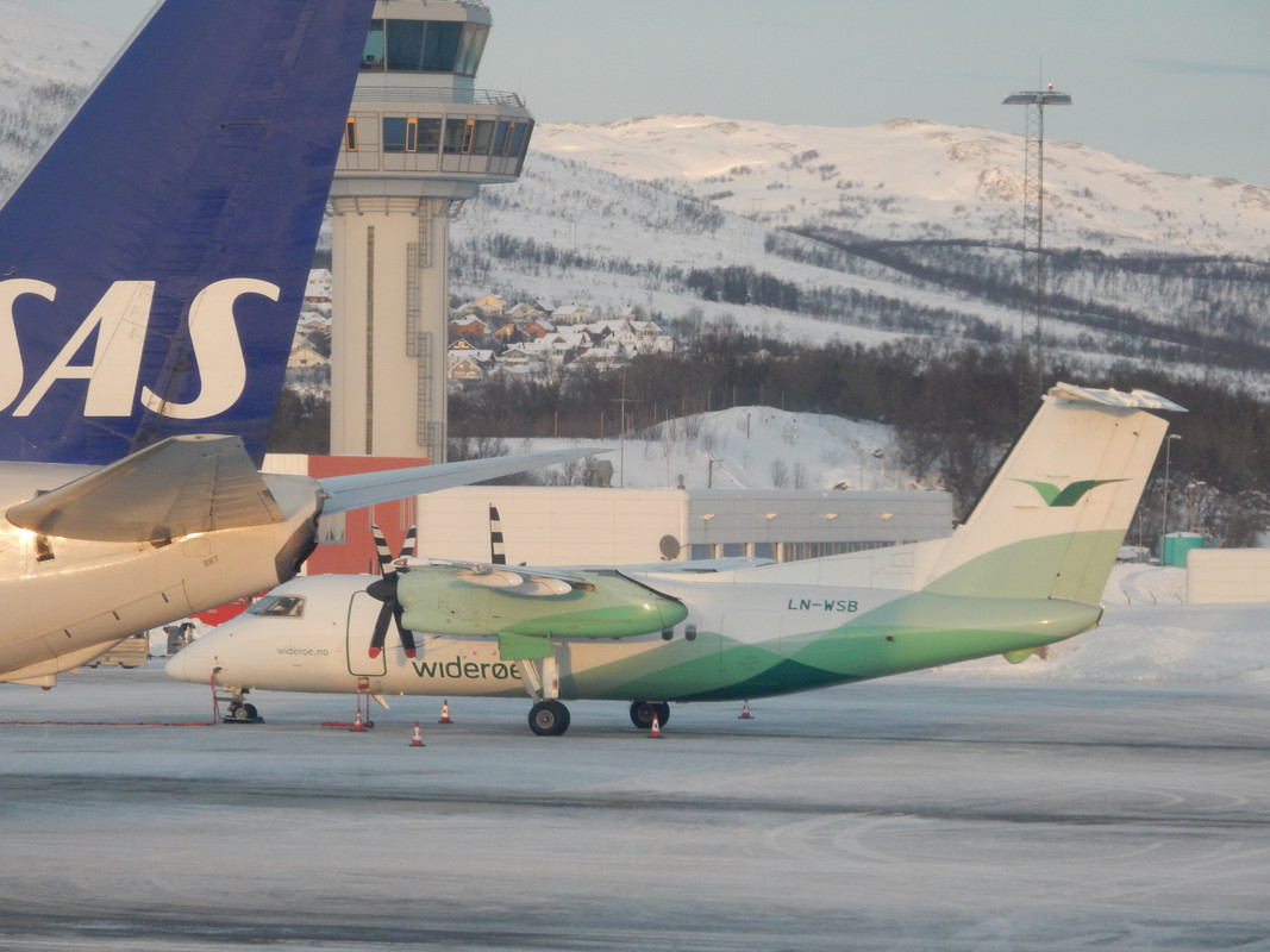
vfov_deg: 6.5
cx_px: 635
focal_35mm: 229
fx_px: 8401
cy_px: 476
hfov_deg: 8.6
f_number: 6.3
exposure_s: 1/250
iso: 250
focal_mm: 40.9
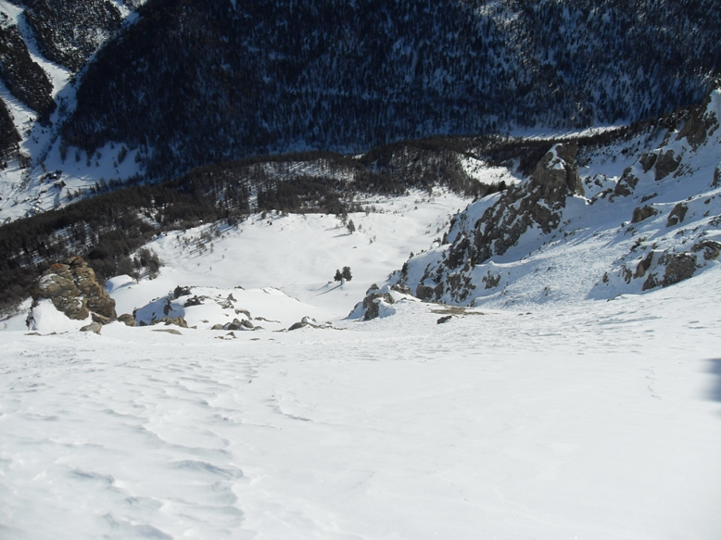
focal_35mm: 36
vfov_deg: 39.6
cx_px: 359
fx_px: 750
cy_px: 268
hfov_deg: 51.4
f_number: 7
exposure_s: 1/500
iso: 80
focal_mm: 6.3
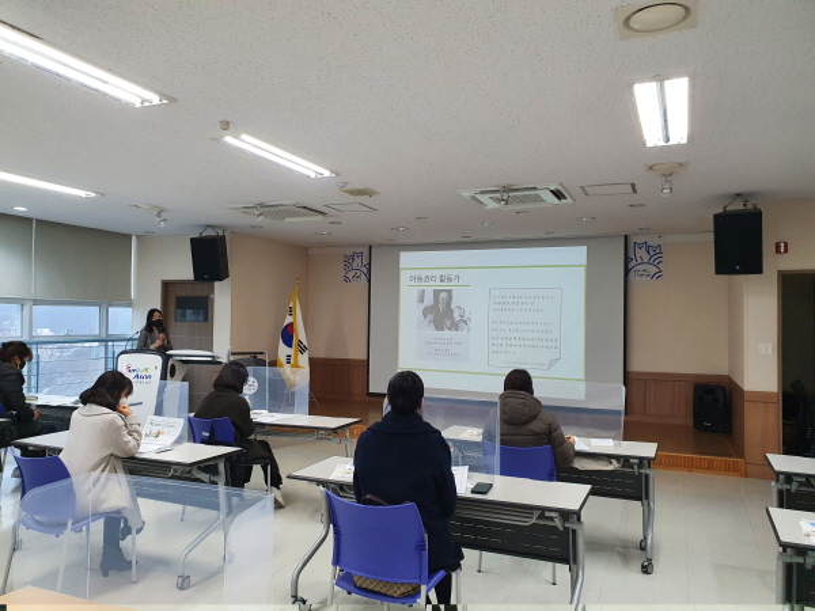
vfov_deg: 53.1
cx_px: 408
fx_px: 612
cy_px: 306
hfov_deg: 67.3
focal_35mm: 26
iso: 250
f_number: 2.4
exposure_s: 1/120
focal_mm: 4.32
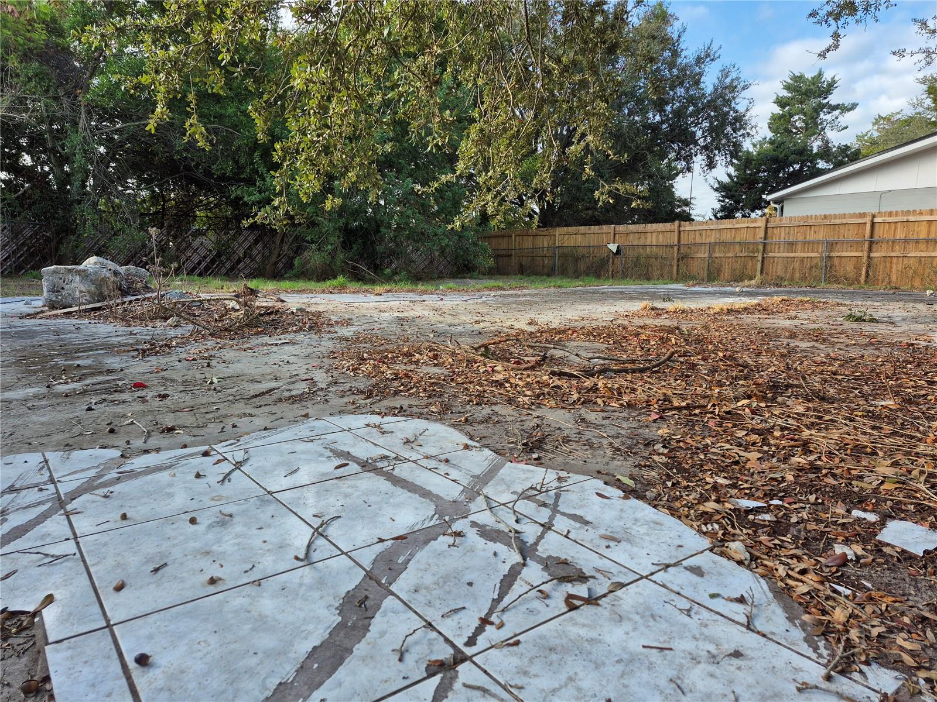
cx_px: 468
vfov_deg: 58.9
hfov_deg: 73.9
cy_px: 351
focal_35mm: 23
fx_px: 623
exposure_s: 1/422
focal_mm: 5.4
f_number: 1.8
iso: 25
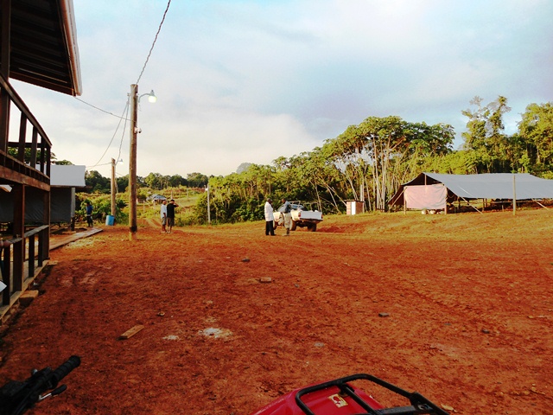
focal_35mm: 26
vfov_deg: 53.1
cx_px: 276
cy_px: 208
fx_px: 415
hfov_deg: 67.3
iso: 80
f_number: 2.8
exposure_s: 1/160
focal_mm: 4.7
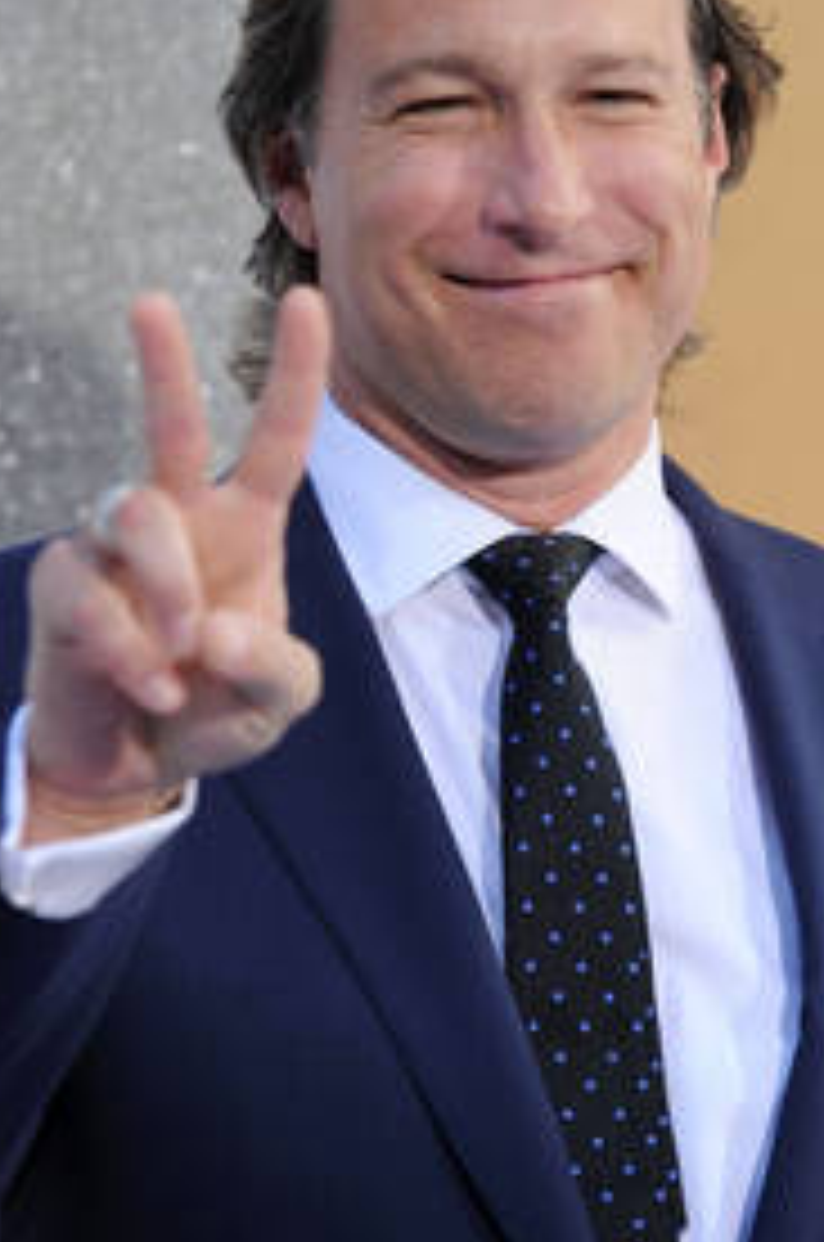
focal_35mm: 225
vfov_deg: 9.2
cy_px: 490
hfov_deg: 6.1
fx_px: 7754
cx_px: 491
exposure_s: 1/400
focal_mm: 155
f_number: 3.5
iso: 800
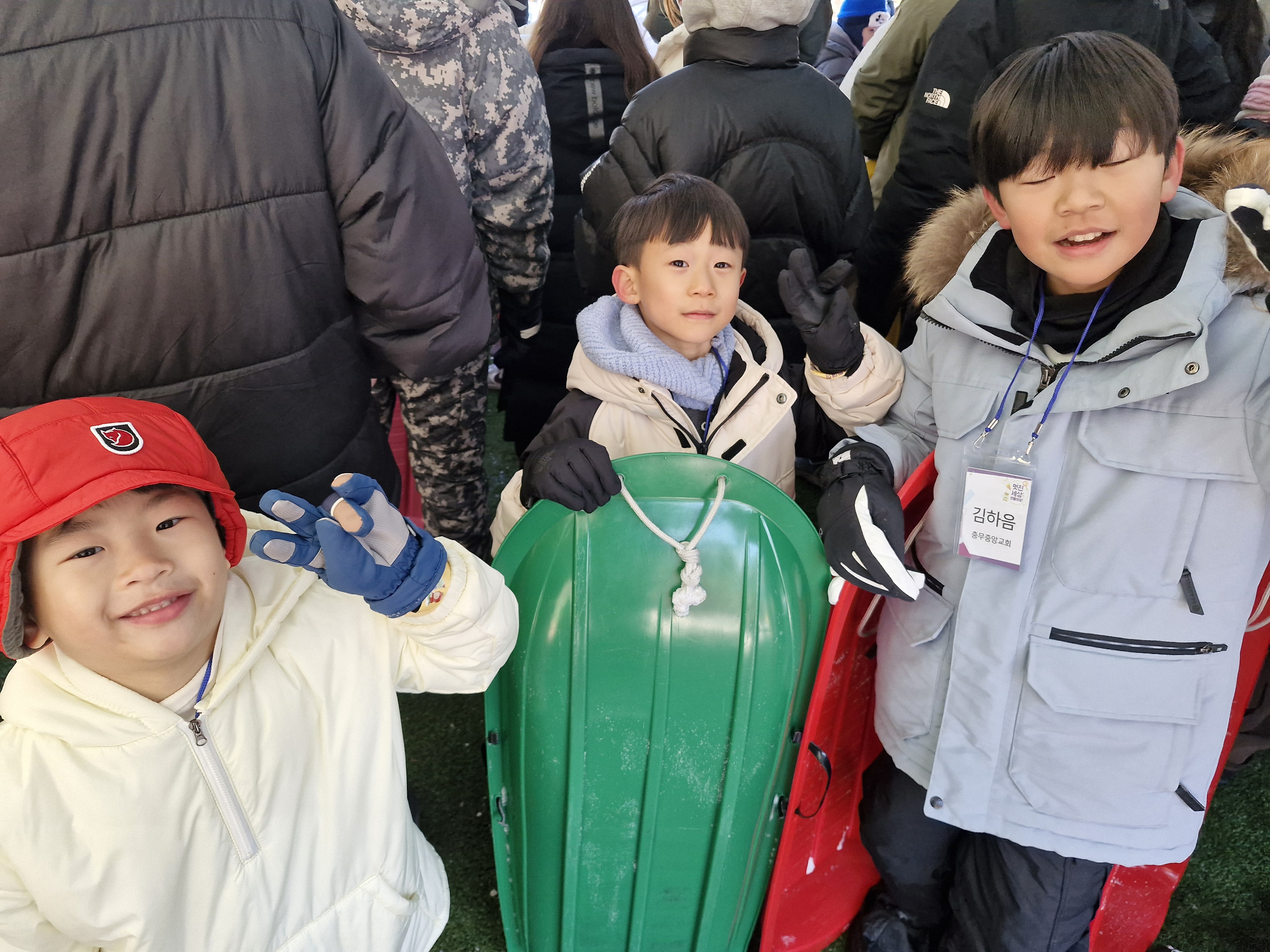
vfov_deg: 58.9
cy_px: 476
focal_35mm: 23
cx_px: 635
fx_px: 844
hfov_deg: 73.9
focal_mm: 5.54
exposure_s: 1/180
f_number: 1.8
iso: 200
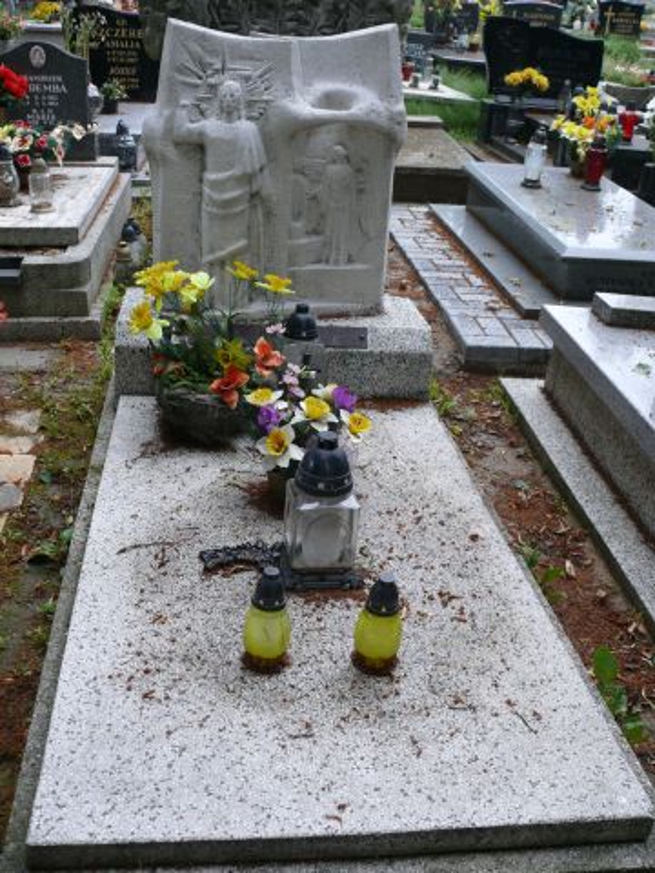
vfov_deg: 52.6
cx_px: 328
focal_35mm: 35
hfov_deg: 40.7
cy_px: 436
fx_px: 883
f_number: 2.8
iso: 100
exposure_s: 1/50
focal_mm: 7.4
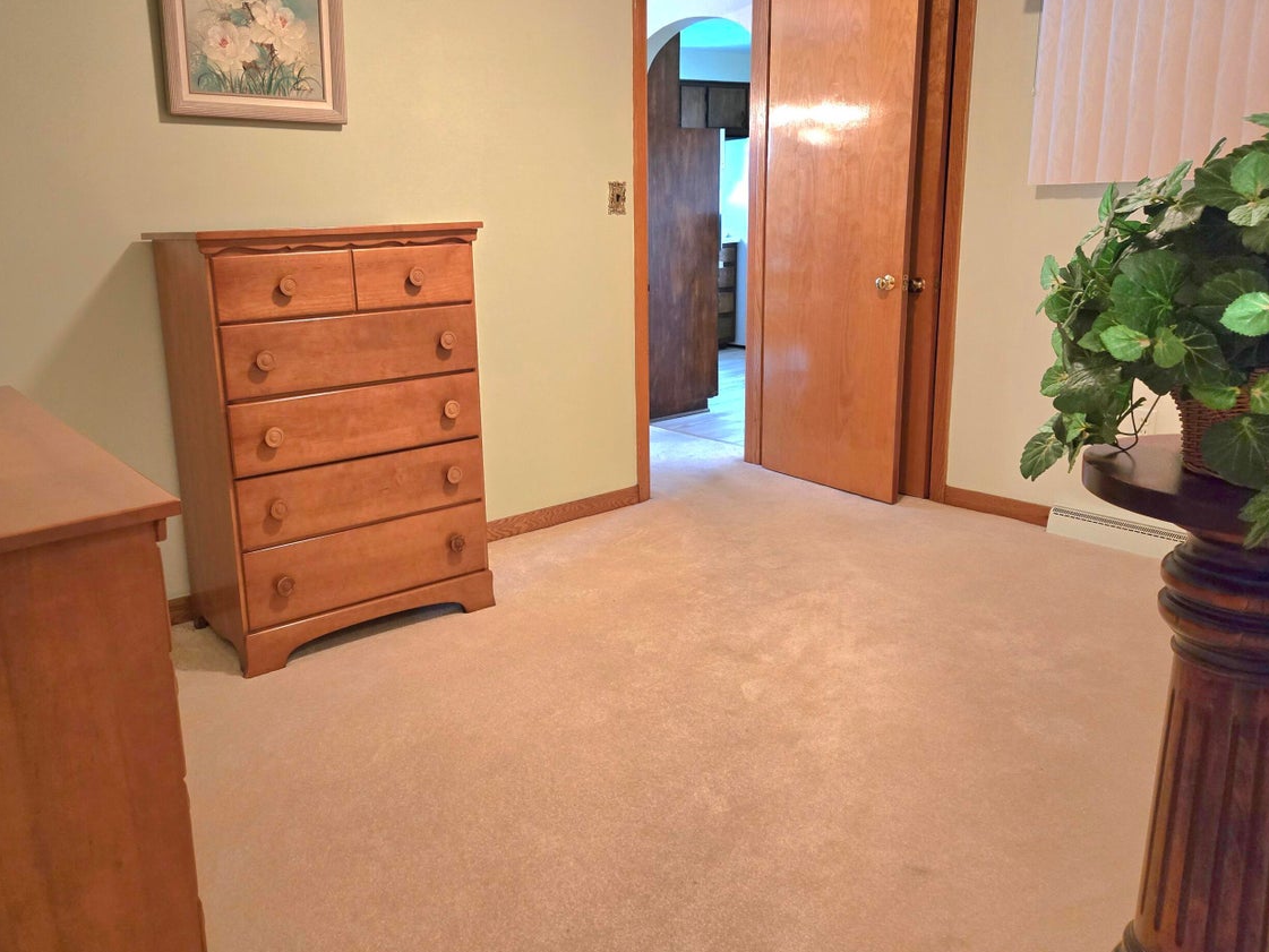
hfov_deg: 63.1
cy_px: 435
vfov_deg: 49.7
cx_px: 535
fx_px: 1027
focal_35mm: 28
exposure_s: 1/60.2
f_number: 1.8
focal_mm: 5.4
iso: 640
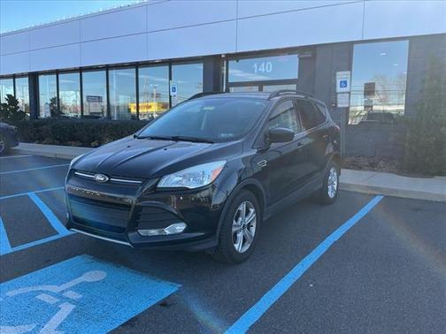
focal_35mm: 29
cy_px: 167
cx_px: 223
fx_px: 374
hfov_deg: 61.7
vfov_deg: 48.2
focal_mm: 3
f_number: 1.8
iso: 25
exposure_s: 1/457
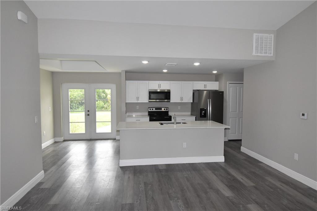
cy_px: 106
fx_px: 185
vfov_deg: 59.5
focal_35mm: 21
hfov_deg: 81.2
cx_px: 158
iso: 1600
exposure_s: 1/200
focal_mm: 14
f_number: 8
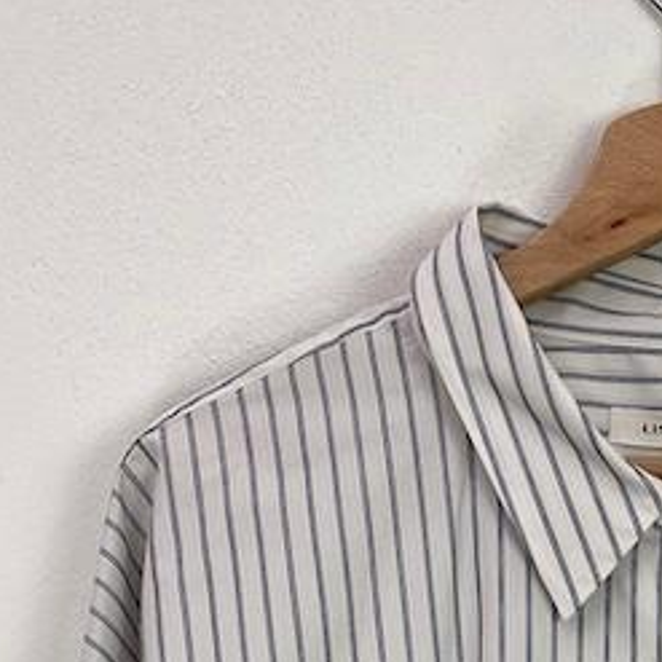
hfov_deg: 18.6
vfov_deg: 16.5
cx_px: 651
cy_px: 1132
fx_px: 1969
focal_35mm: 91
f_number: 1.8
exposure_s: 1/101
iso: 32
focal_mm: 4.25
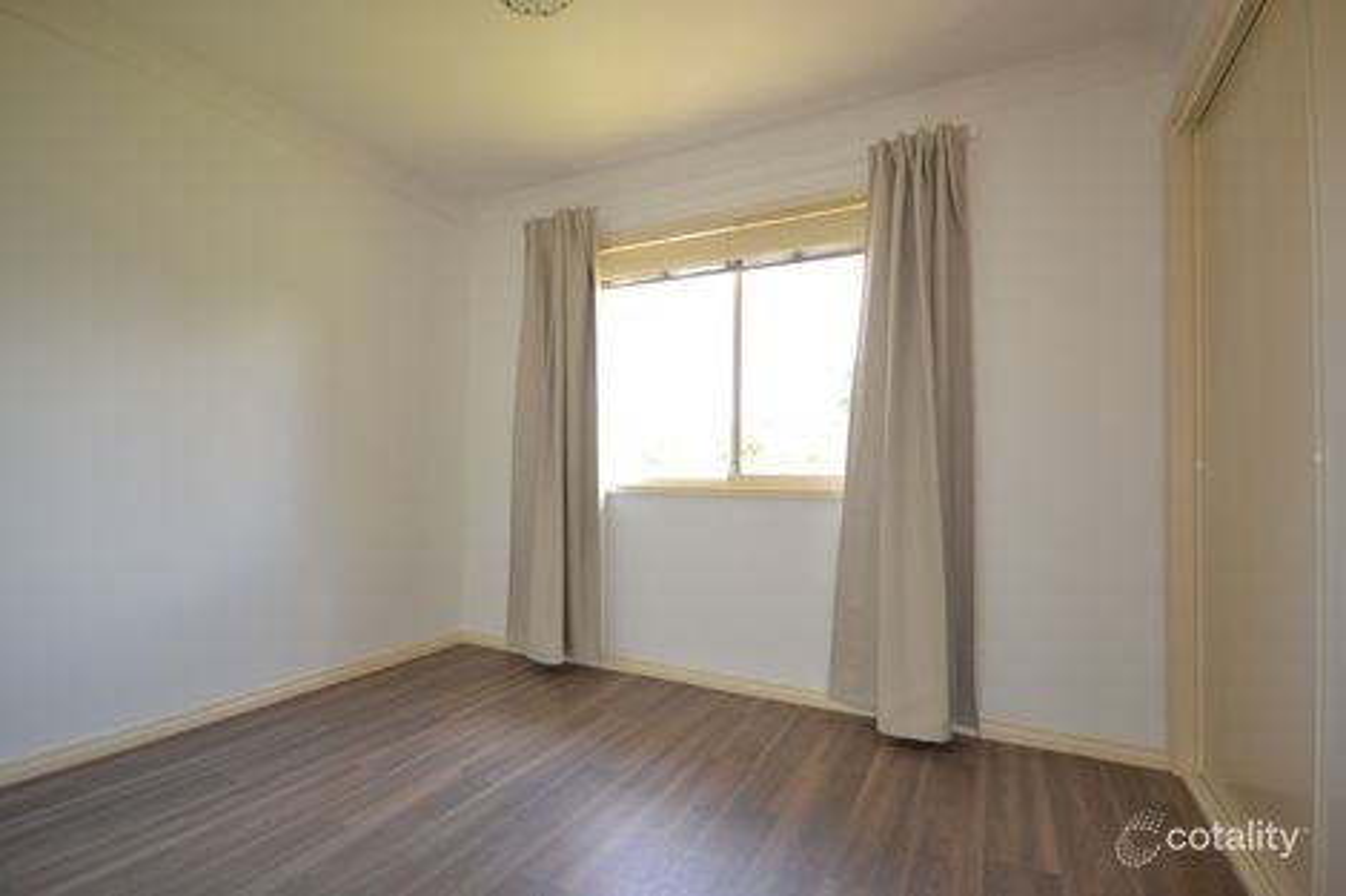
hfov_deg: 95.0
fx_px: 617
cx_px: 673
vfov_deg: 72.0
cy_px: 448
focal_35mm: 16
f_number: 4.2
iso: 400
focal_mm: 11
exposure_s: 1/80
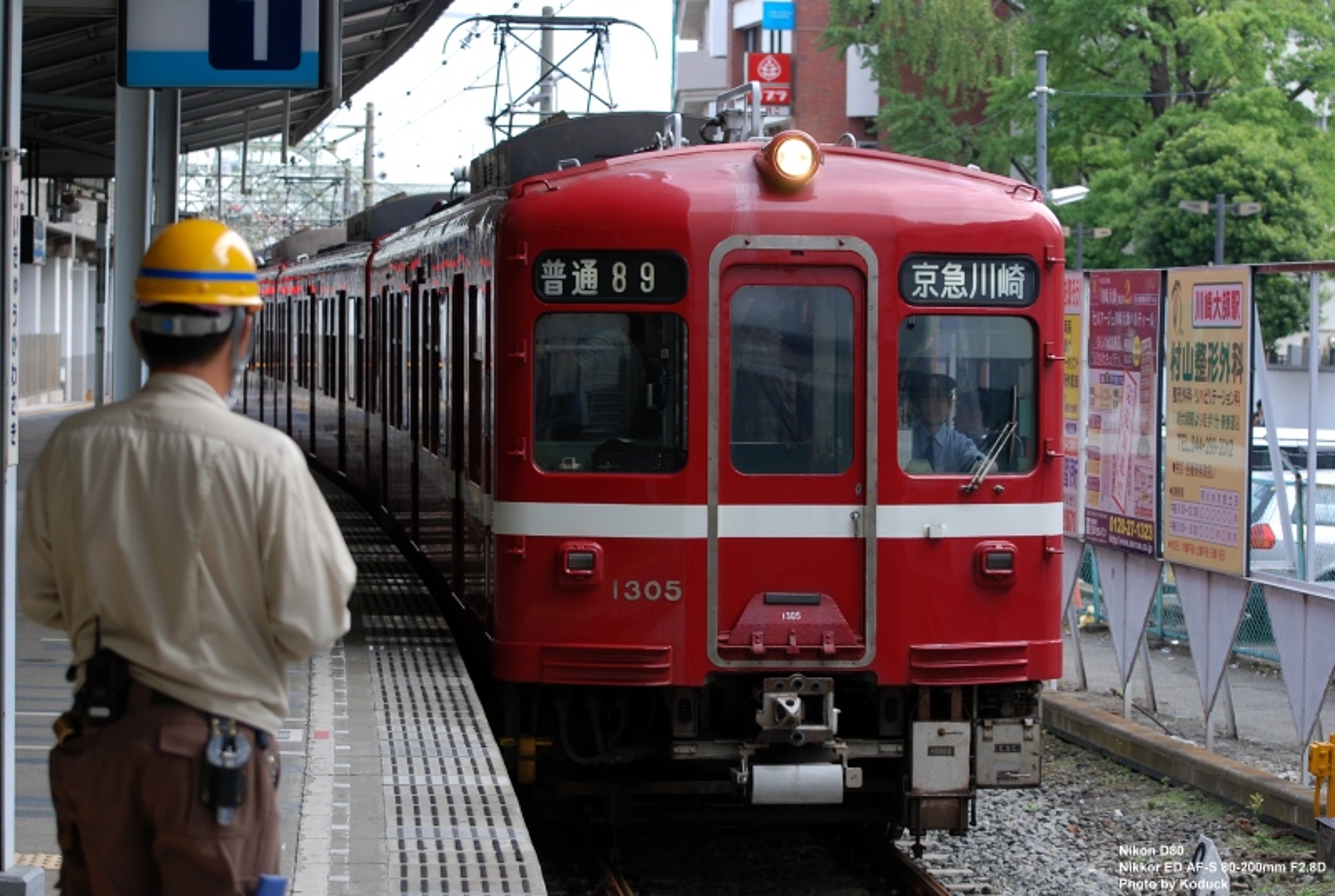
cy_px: 448
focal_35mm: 105
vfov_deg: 13.1
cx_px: 668
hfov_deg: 19.4
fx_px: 3902
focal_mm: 70
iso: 200
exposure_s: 1/250
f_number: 4.5
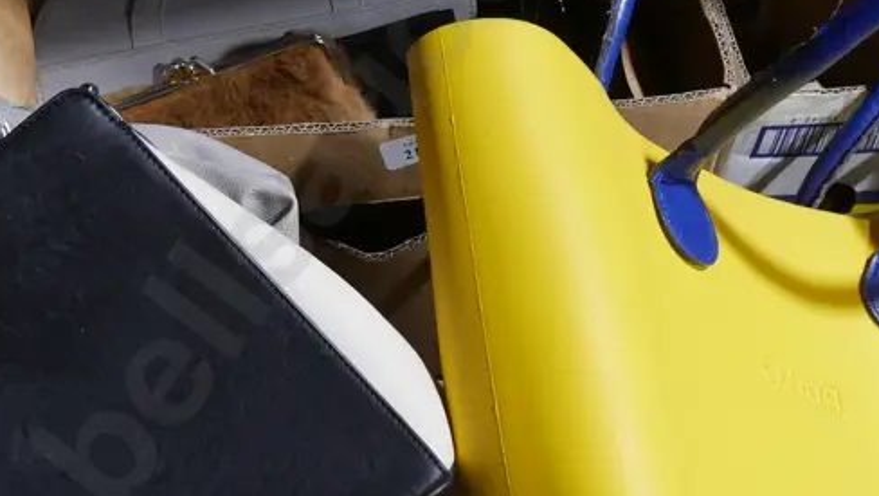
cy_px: 92
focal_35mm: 64
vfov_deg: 18.7
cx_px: 383
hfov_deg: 32.8
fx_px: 1492
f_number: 3.5
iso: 400
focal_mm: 14
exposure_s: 1/60
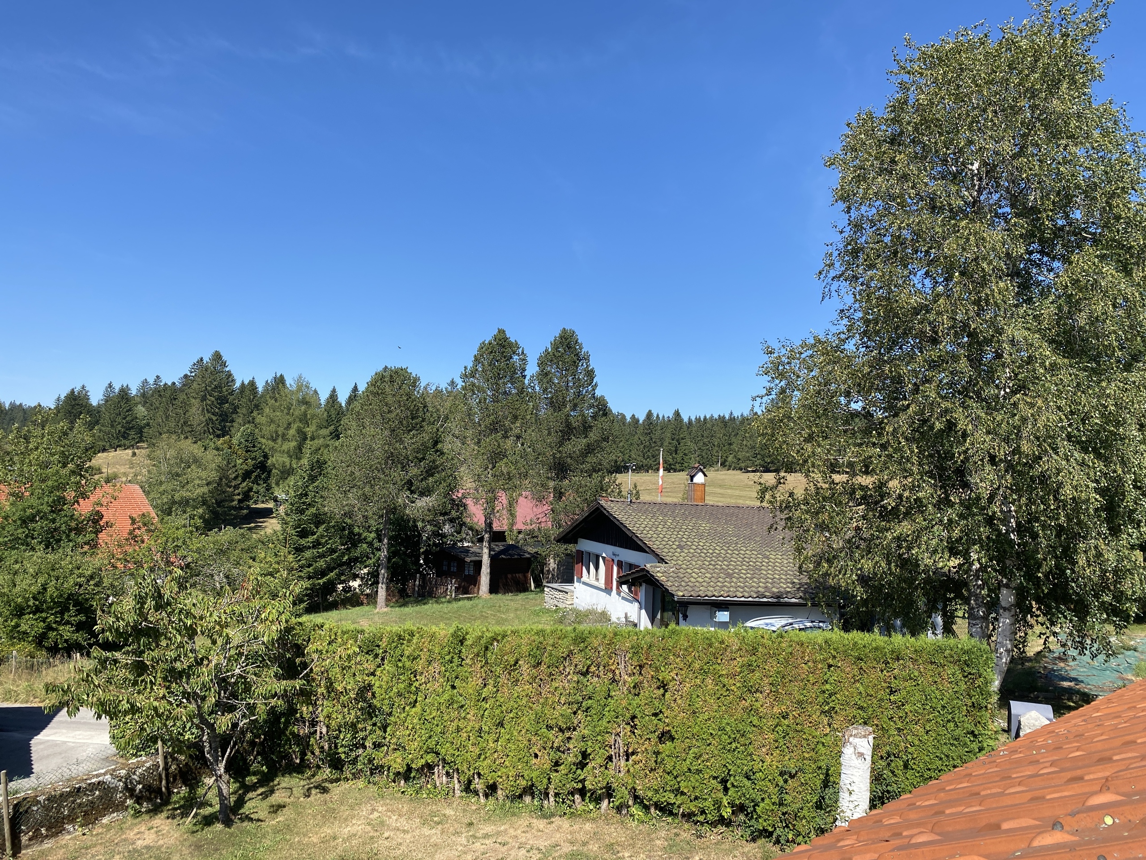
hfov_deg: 67.3
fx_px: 861
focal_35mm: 26
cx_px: 573
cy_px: 430
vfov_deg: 53.1
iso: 32
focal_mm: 4.25
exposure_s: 1/2066
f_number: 1.8
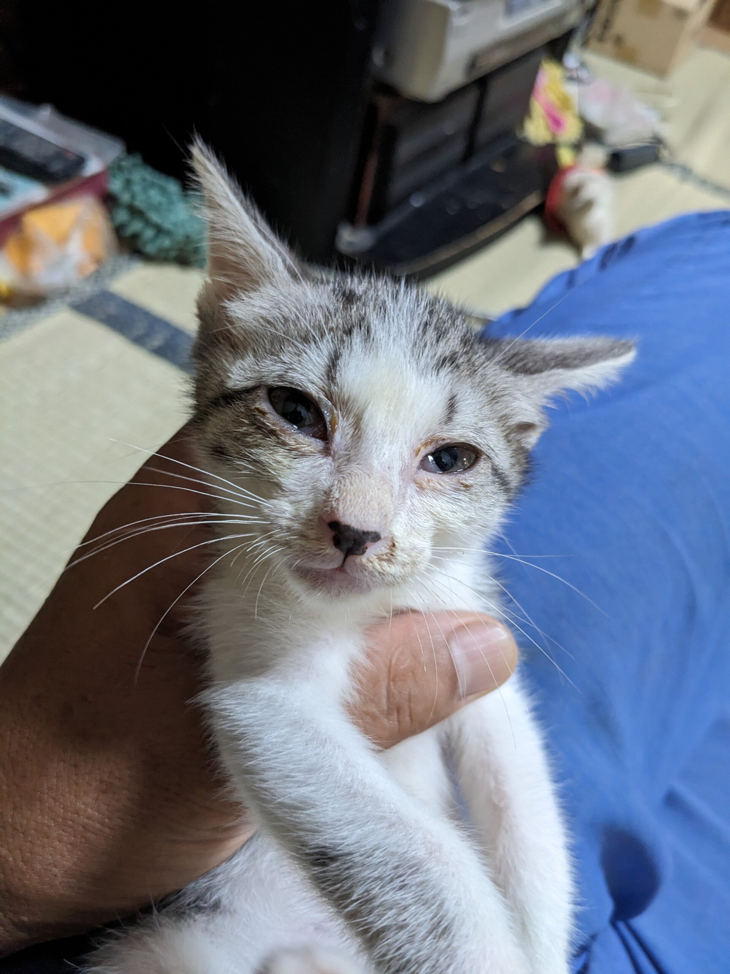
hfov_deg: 51.4
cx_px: 365
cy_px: 487
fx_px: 759
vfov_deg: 65.3
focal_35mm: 27
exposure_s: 1/30
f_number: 1.73
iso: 238
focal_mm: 4.38
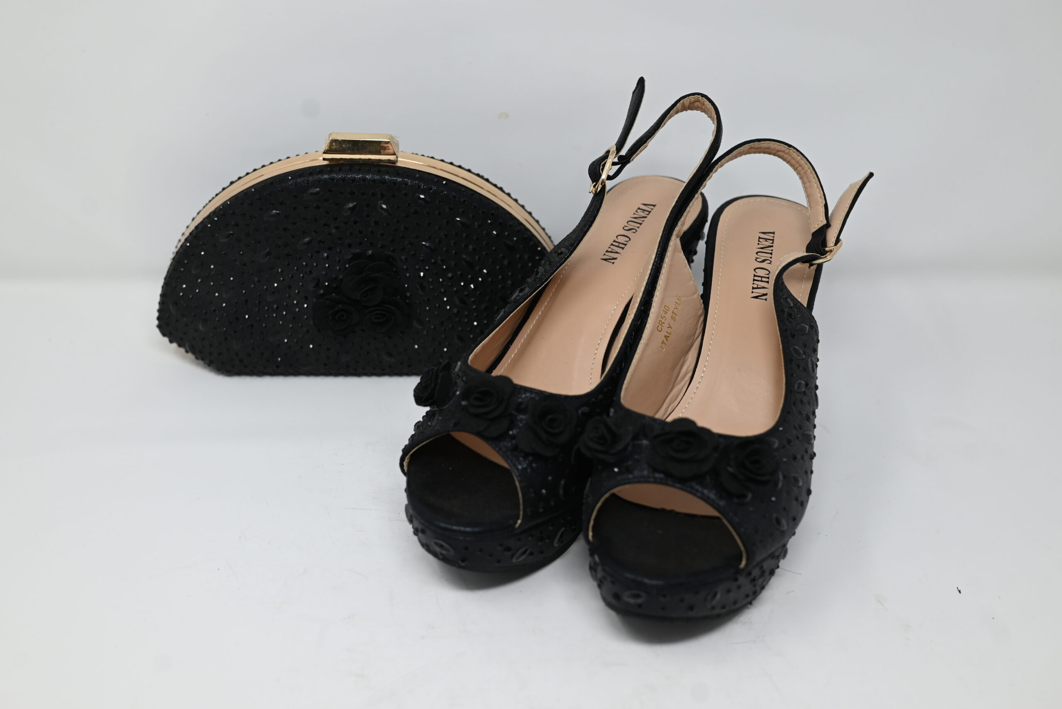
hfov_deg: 48.4
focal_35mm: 40
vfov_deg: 33.4
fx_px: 1180
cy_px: 354
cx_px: 531
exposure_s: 1/250
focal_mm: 40
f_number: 4.5
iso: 400
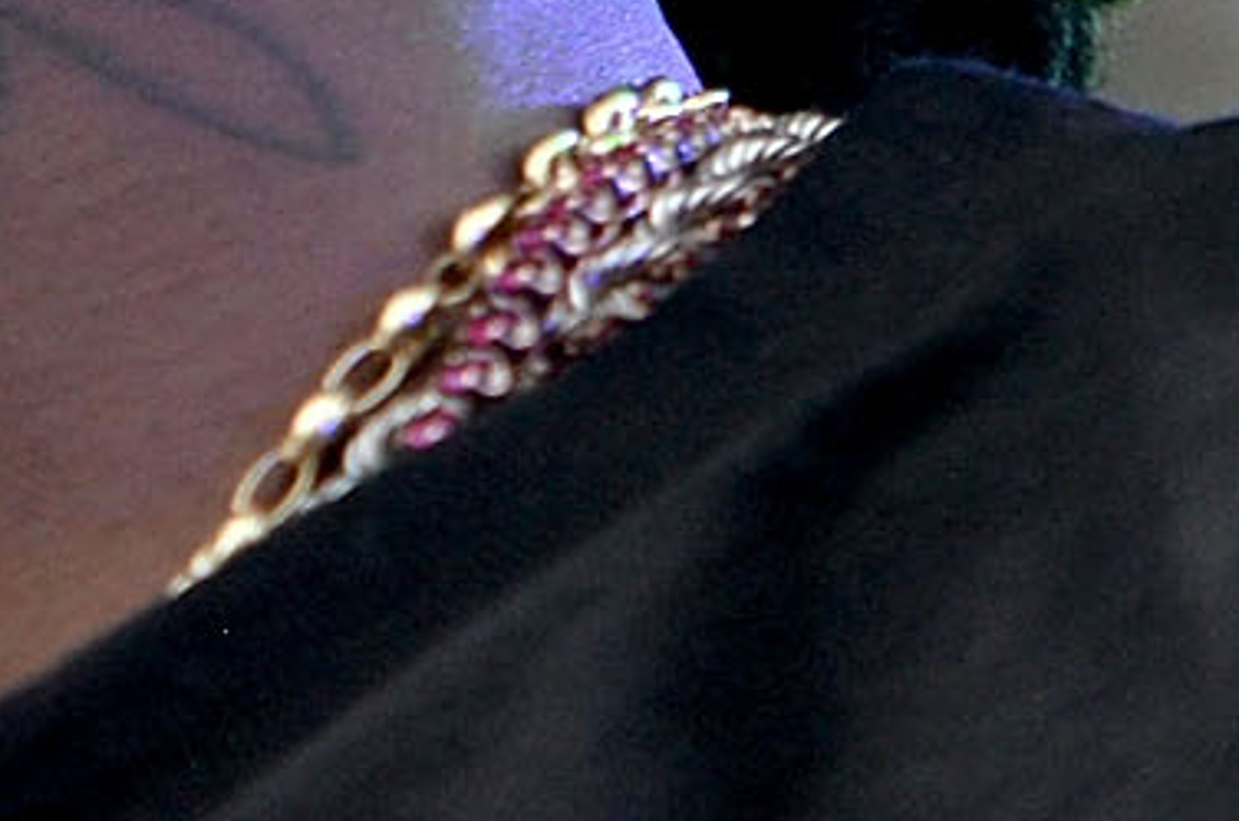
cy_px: 61
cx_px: -494
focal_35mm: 1276
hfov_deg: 1.6
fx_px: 43823
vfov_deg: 1.1
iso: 1000
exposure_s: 1/640
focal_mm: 160
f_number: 3.2
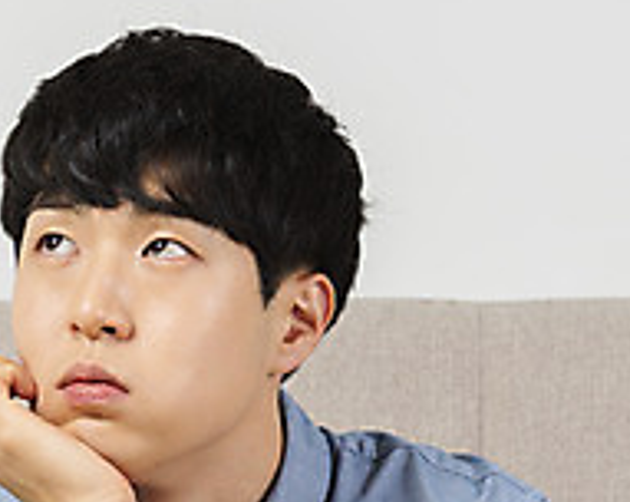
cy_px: 505
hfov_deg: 5.4
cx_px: 8
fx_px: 6699
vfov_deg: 4.3
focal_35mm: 360
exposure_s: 1/125
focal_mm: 122
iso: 100
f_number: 13
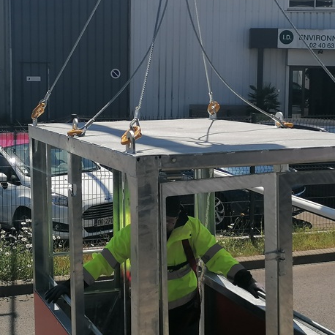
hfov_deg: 23.0
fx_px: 821
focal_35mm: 75
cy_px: 151
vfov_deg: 23.0
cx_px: 200
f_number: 1.8
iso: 50
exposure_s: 1/1776
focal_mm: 4.75
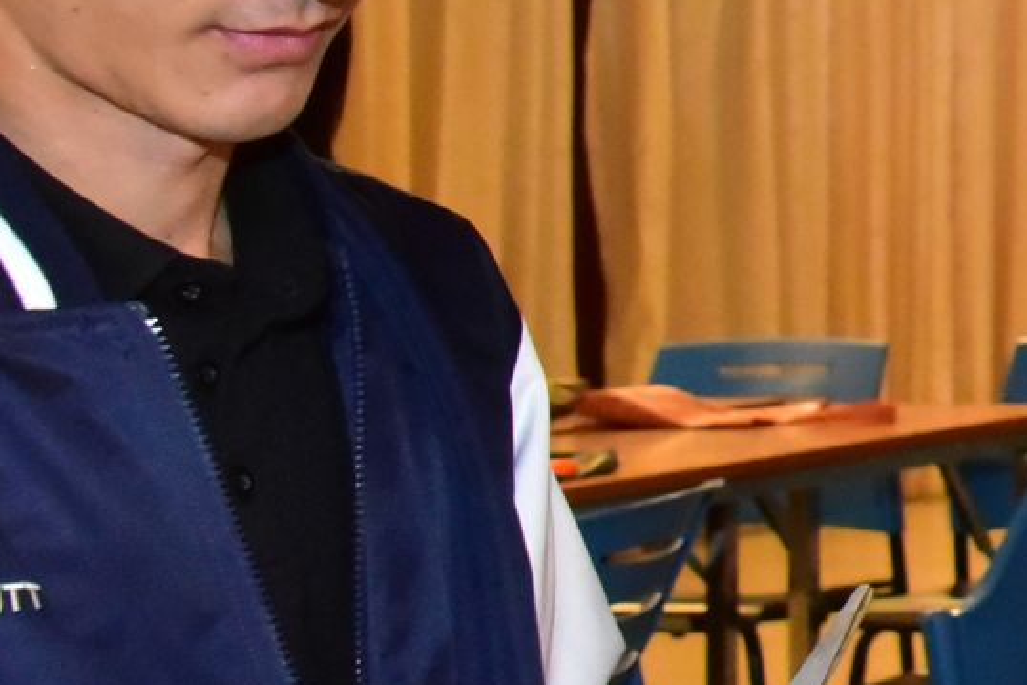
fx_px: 3709
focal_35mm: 130
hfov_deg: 13.5
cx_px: 2050
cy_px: 43
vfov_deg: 10.5
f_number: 6.3
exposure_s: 1/100
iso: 8000
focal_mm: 28
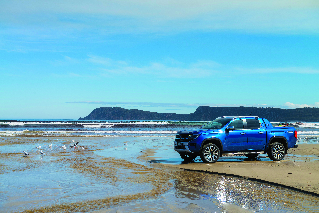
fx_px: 496
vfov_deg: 24.2
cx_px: 160
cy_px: 106
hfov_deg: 35.6
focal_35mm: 56
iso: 250
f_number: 8
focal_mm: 56
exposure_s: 1/1000
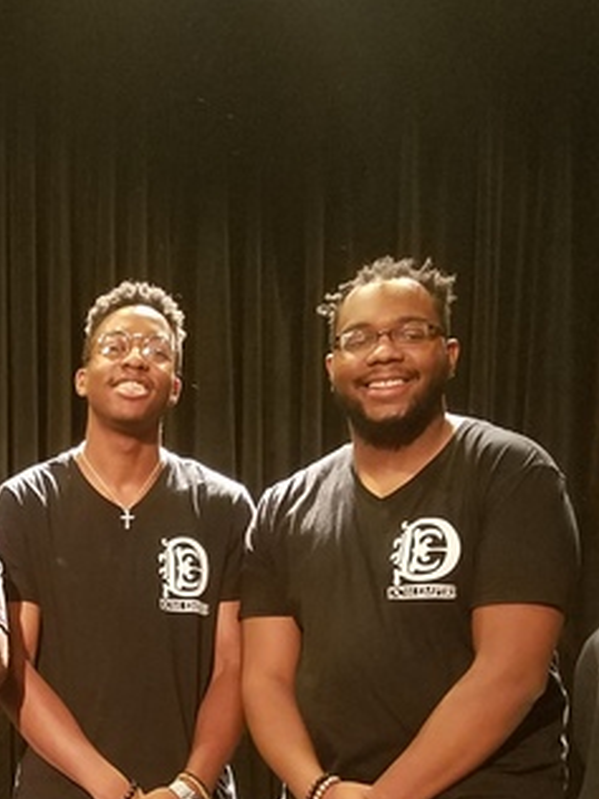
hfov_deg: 18.1
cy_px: 683
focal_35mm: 79
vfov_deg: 24.2
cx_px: -43
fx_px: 1823
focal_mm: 4.2
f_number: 1.7
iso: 200
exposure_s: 1/11
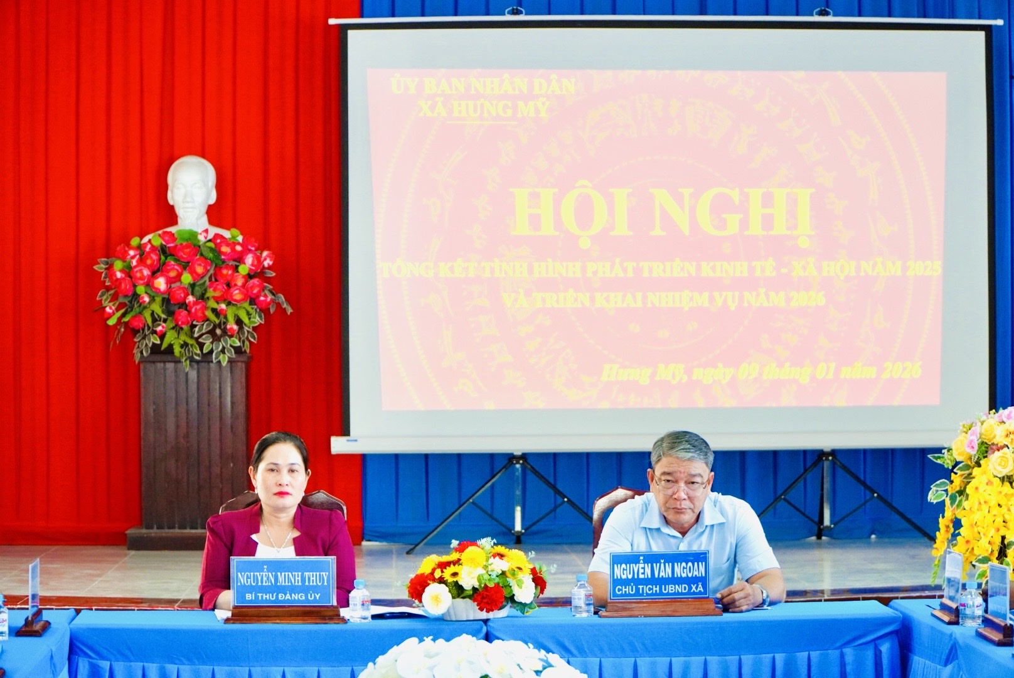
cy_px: 339
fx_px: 2960
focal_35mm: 105
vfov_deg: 13.1
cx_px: 507
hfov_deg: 19.4
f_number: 4
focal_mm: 70
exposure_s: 1/160
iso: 1000
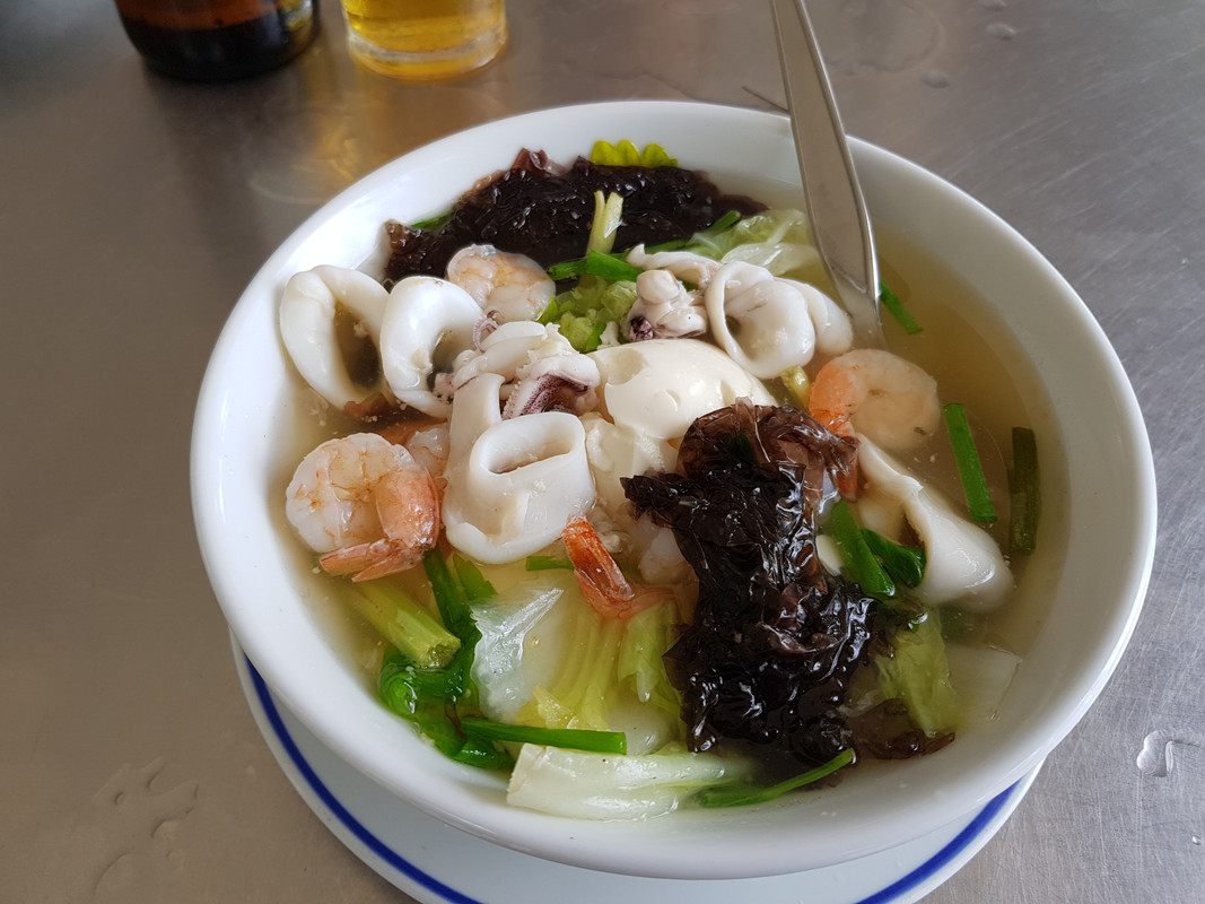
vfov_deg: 53.1
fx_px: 905
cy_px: 452
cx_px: 602
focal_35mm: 26
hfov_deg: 67.3
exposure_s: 1/100
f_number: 1.7
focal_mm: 4.2
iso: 50
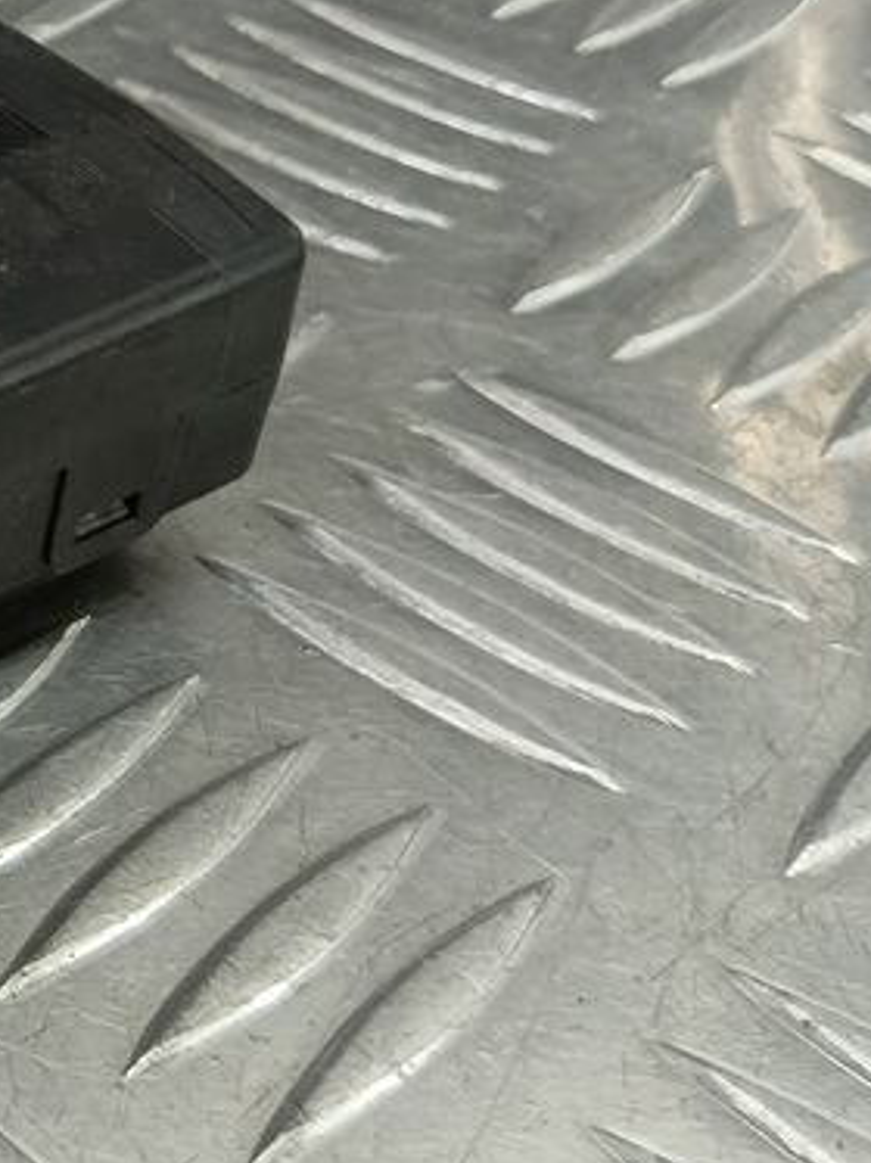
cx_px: -672
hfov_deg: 18.5
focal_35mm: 63
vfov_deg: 30.2
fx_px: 2116
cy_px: 283
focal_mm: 4.11
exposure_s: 1/50
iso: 130
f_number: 1.6
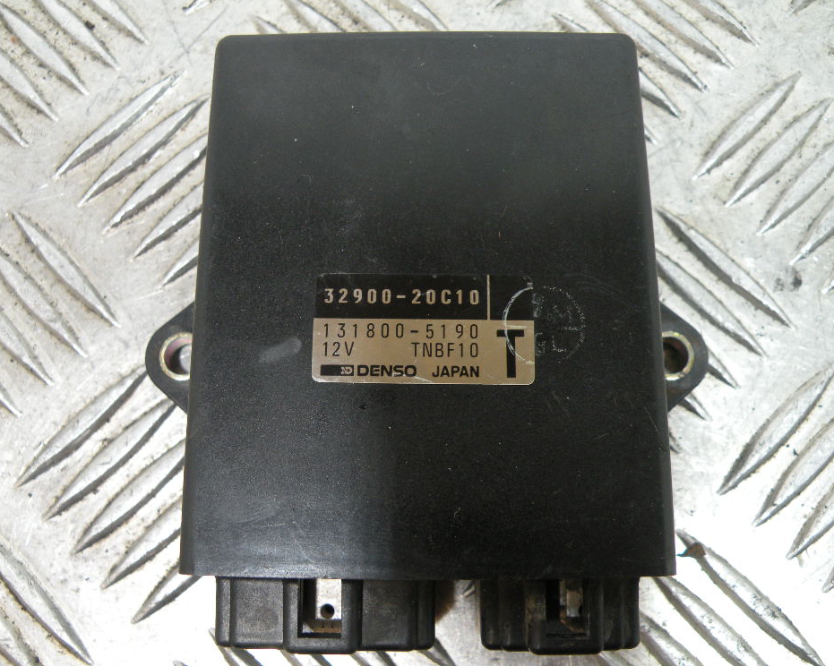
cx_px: 398
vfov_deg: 49.9
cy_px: 336
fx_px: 716
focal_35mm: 29
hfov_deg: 60.4
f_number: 2.8
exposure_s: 1/74.3
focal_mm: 4.7
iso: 151
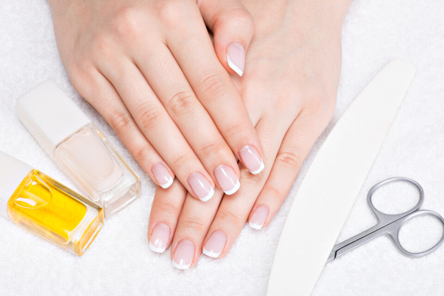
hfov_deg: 19.4
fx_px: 1296
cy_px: 148
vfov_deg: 13.1
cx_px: 222
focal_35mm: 105
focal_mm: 105
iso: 100
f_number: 14
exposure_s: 1/250
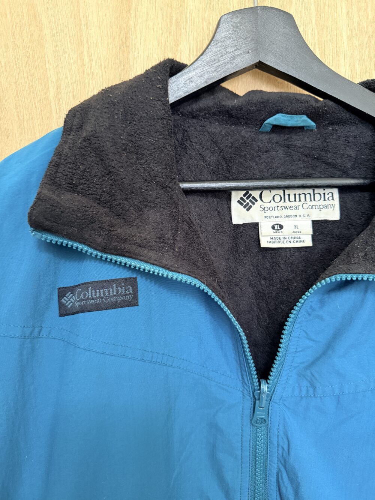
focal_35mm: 24
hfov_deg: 56.8
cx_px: 188
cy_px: 250
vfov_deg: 71.6
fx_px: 347
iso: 800
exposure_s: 1/60
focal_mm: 6.76
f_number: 1.78
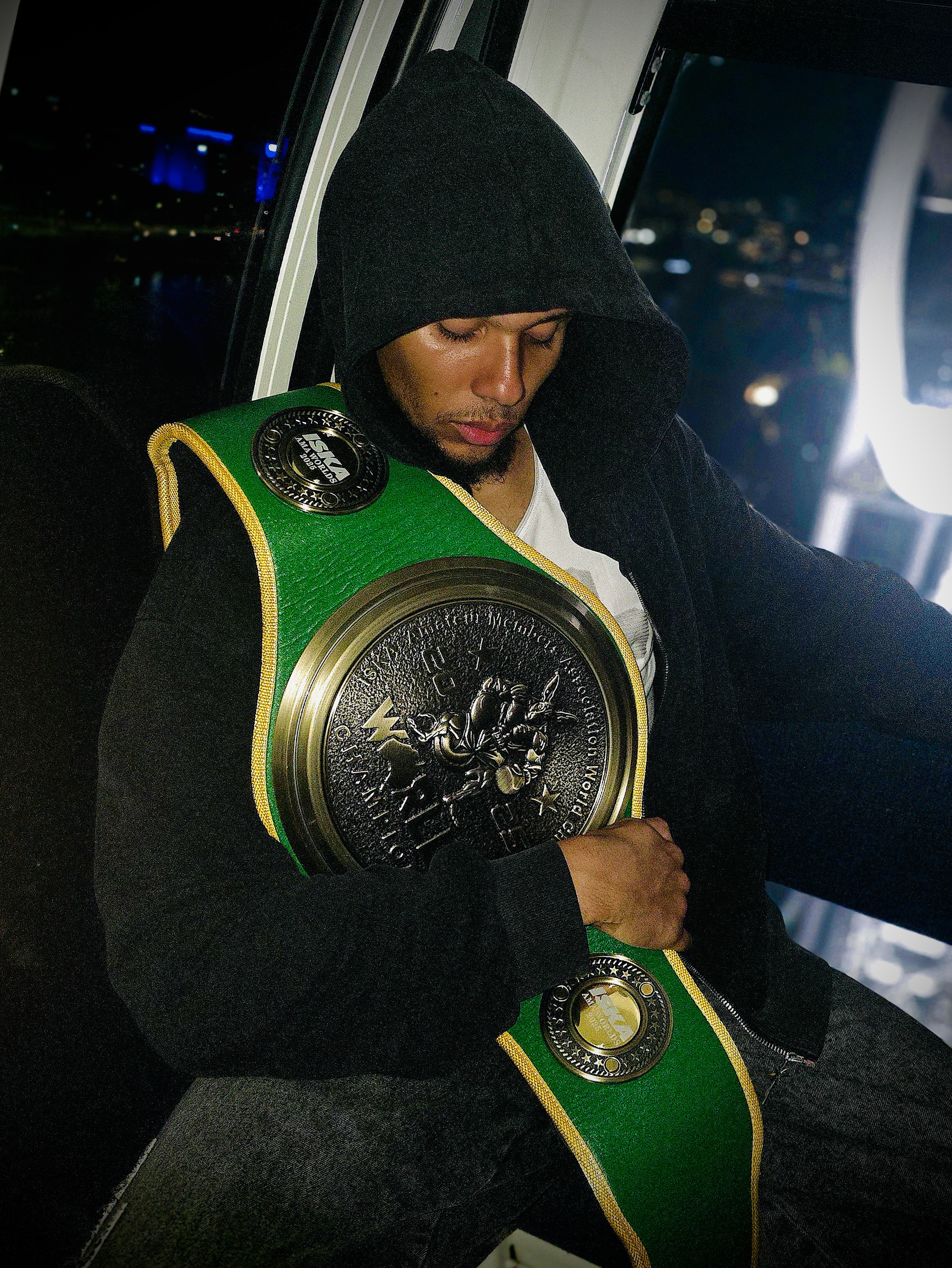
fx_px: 843
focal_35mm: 23
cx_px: 476
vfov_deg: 73.9
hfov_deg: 58.9
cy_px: 634
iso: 2500
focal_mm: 6.3
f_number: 1.7
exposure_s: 1/101
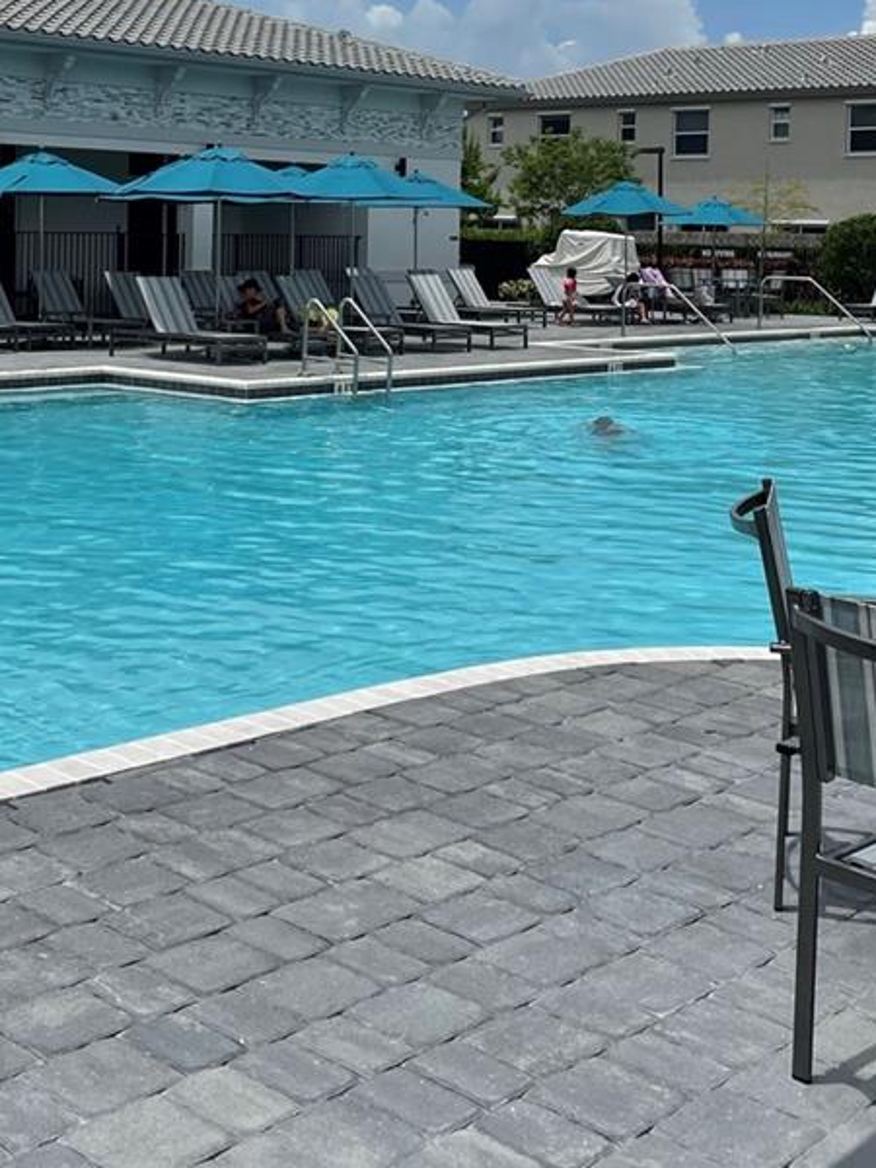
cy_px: 249
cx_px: 393
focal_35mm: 52
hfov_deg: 28.0
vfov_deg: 35.7
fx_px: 1755
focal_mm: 4.2
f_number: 1.6
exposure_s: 1/8403
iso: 32
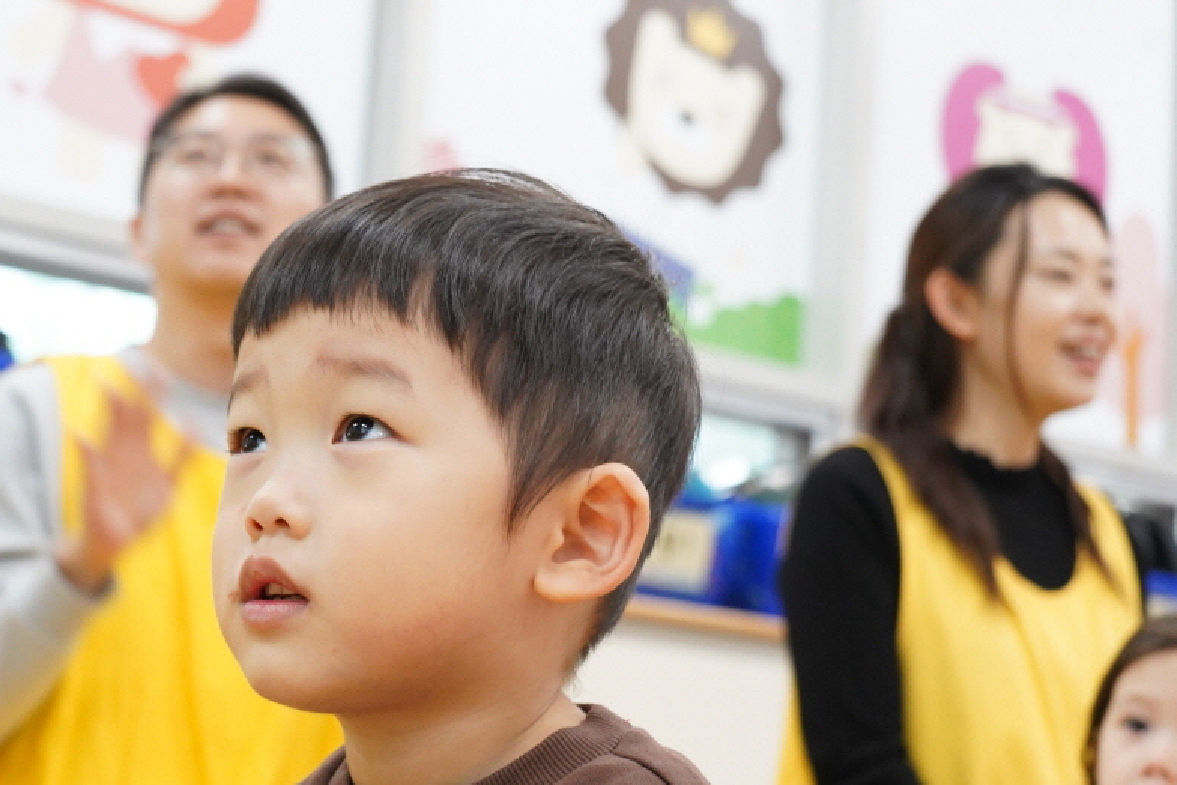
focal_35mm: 83
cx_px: 359
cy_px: 476
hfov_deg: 24.3
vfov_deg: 16.4
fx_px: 2713
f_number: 5.6
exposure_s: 1/60
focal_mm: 50
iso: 2500
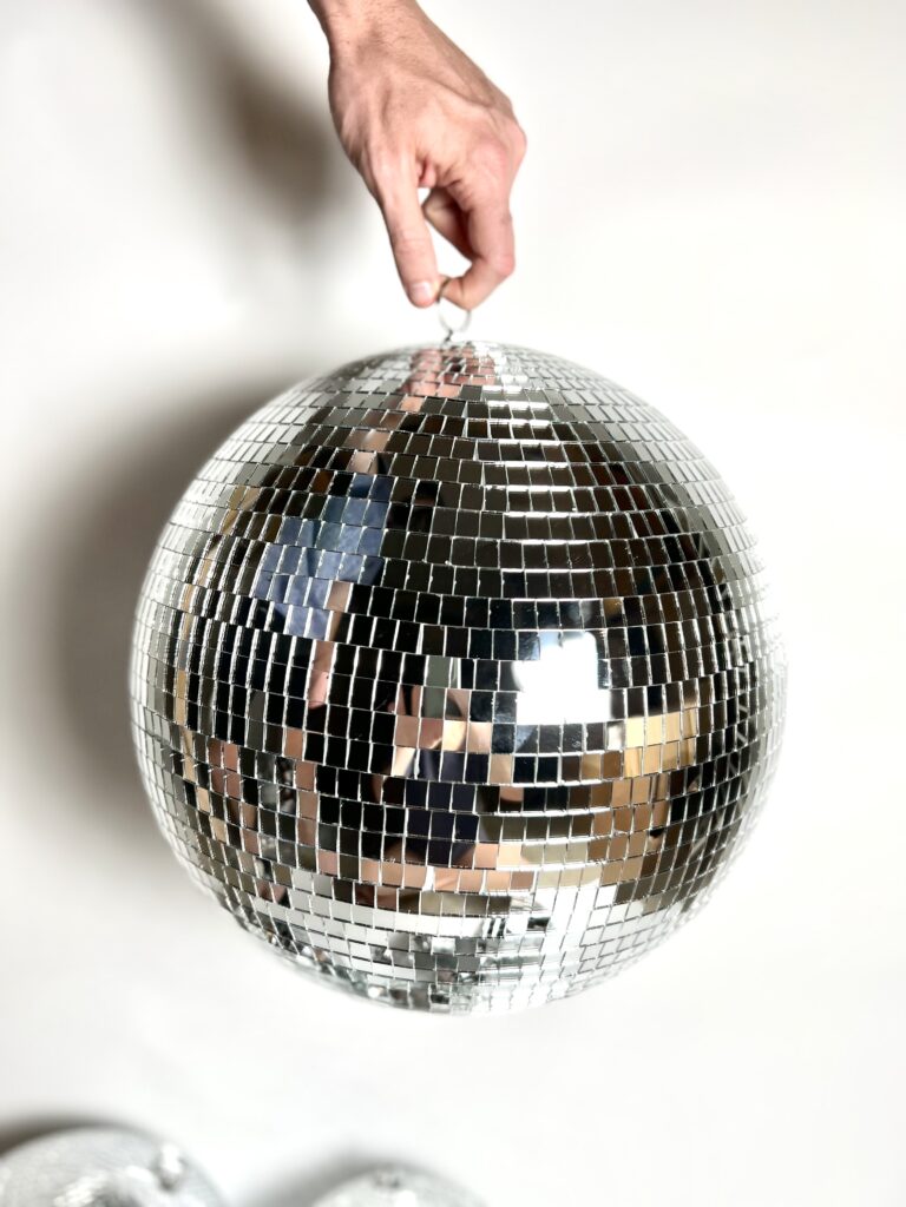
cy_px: 604
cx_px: 453
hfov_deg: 53.1
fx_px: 907
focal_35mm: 26
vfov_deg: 67.3
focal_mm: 5.7
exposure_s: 1/120
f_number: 1.5
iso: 64
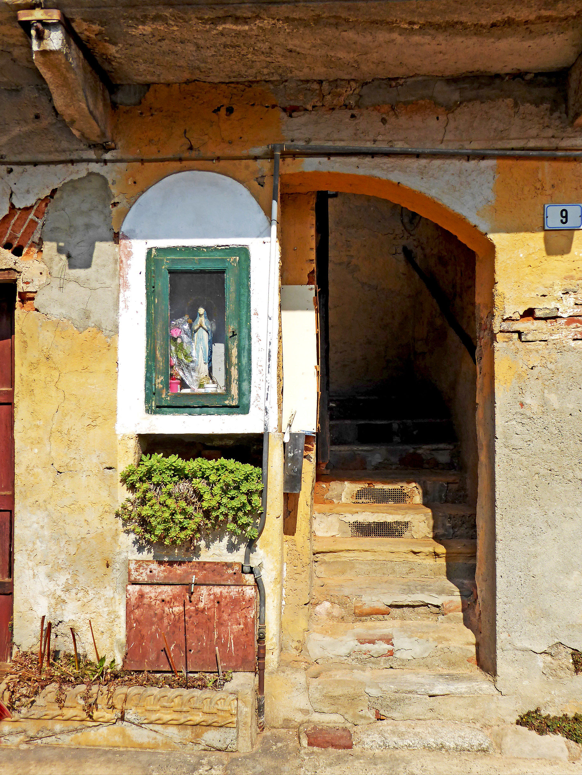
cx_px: 291
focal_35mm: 35
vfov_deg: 52.6
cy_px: 388
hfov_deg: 40.7
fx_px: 785
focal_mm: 6.3
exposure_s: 1/1000
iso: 80
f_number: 3.7
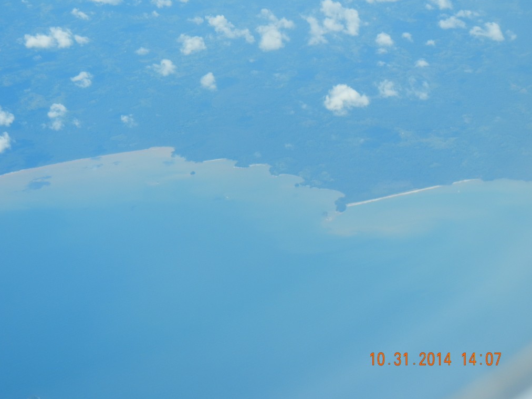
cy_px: 199
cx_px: 265
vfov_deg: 16.4
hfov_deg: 21.8
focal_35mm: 90
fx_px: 1383
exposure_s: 1/871
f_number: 4.4
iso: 160
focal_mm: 16
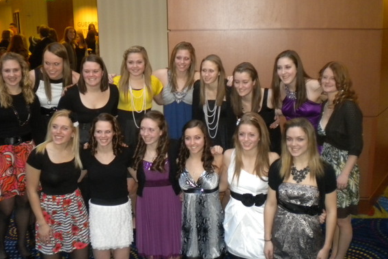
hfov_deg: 47.3
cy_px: 129
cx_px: 171
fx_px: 442
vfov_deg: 32.6
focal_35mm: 41
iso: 400
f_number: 3.1
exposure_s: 1/30
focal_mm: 6.3
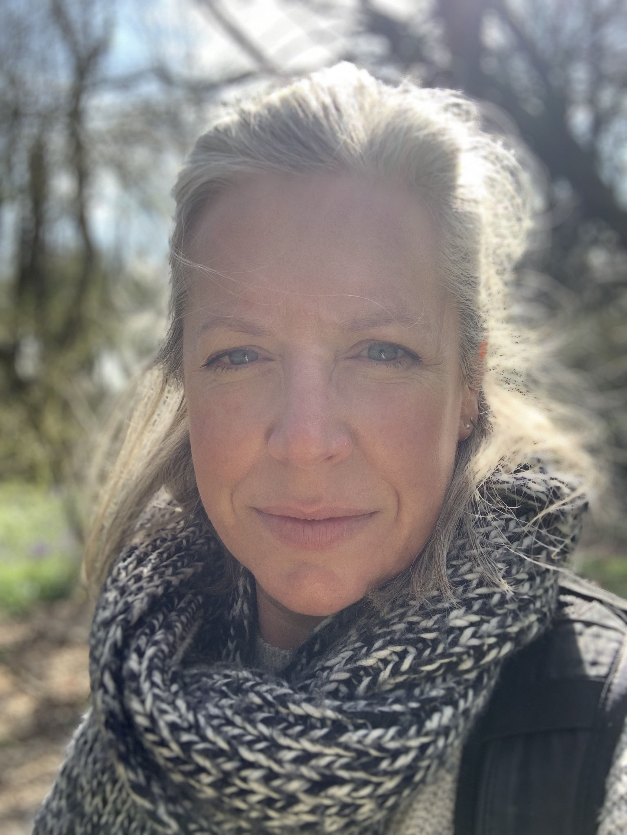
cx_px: 314
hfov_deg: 44.2
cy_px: 418
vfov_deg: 56.8
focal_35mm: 32
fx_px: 773
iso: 16
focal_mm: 2.87
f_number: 2.2
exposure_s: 1/249
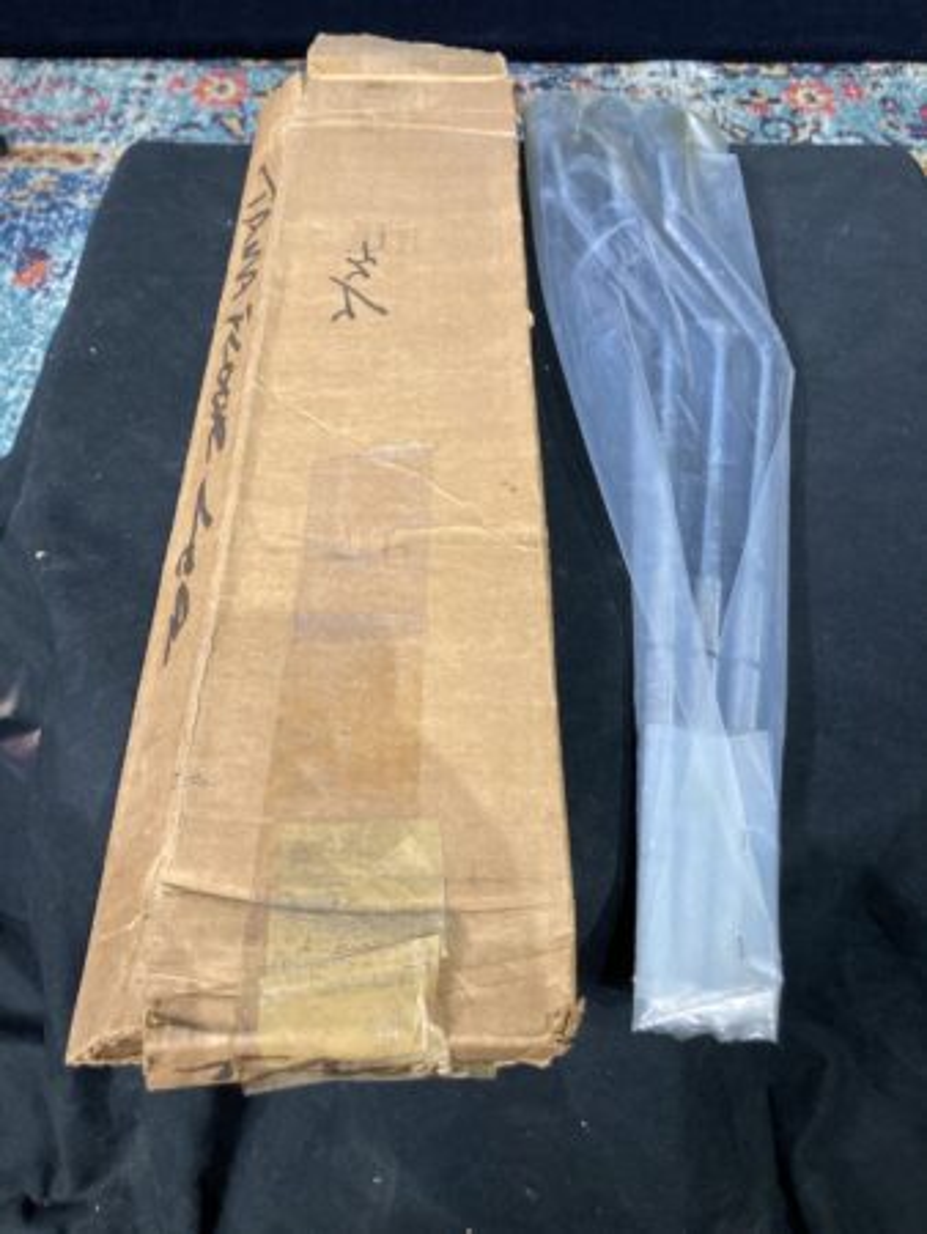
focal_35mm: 28
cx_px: 464
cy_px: 617
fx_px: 999
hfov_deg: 49.8
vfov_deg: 63.4
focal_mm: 3.99
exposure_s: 1/60
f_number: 1.8
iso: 250
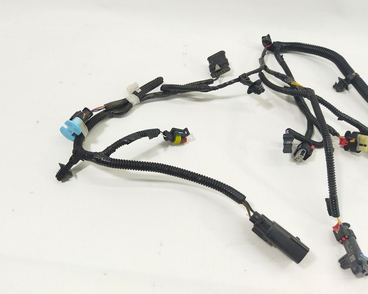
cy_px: 144
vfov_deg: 49.9
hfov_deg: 60.4
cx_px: 170
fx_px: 316
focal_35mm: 29
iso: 125
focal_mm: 4.71
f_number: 1.79
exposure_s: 1/100
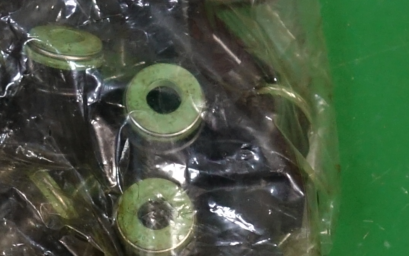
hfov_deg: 10.2
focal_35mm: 203
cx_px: -54
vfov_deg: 6.4
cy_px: 410
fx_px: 2263
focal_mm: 14.3
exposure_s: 1/25
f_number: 2.8
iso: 800
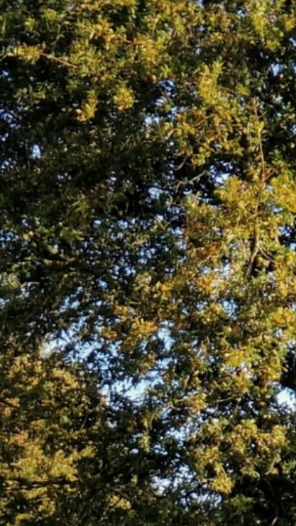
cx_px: 29
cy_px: 733
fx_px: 2959
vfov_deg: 9.9
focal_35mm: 212
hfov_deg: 5.7
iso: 25
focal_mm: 6
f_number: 2.4
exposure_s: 1/119
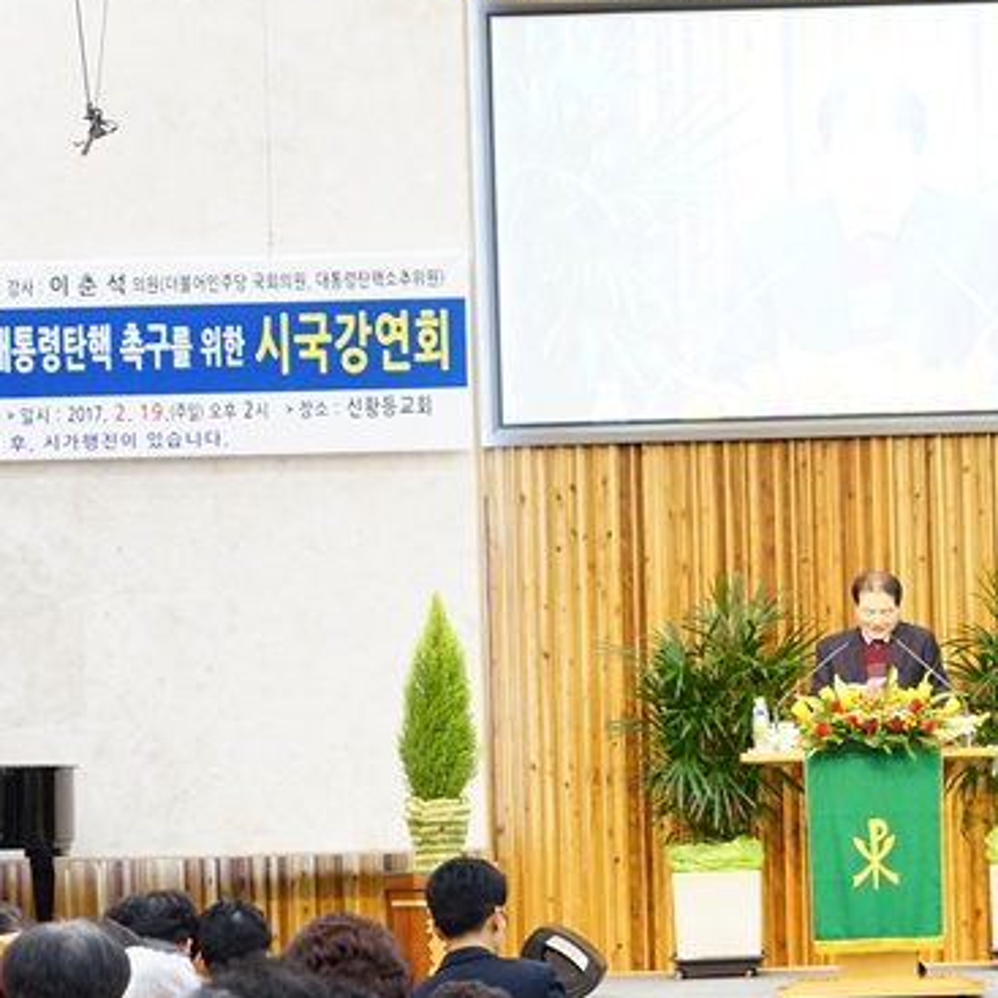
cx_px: 870
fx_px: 4273
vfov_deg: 13.3
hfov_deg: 13.2
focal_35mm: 131
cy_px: 786
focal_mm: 59
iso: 1600
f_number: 5
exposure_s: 1/60
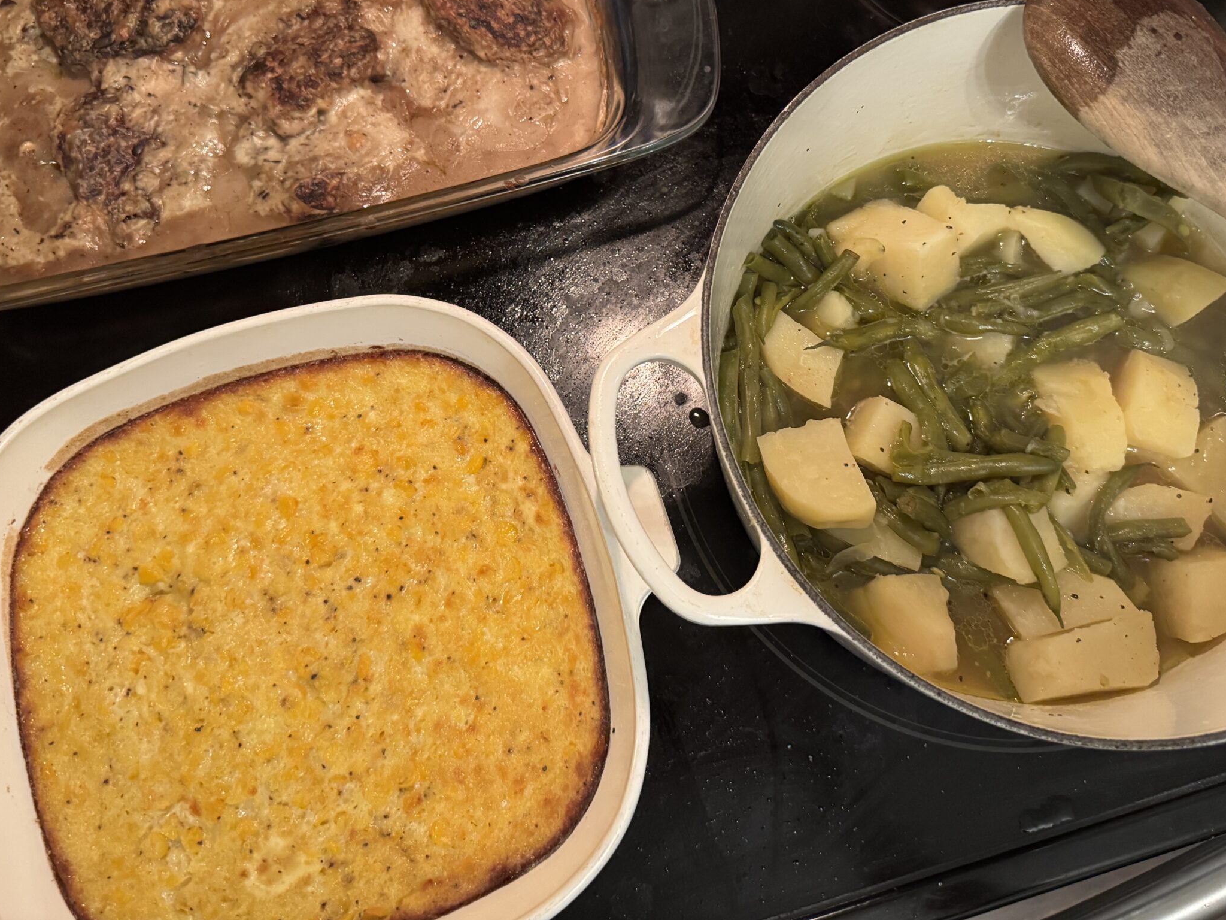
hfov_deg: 59.9
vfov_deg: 46.4
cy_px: 347
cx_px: 644
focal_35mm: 30
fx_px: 1063
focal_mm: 6.76
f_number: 1.78
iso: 640
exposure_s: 1/60
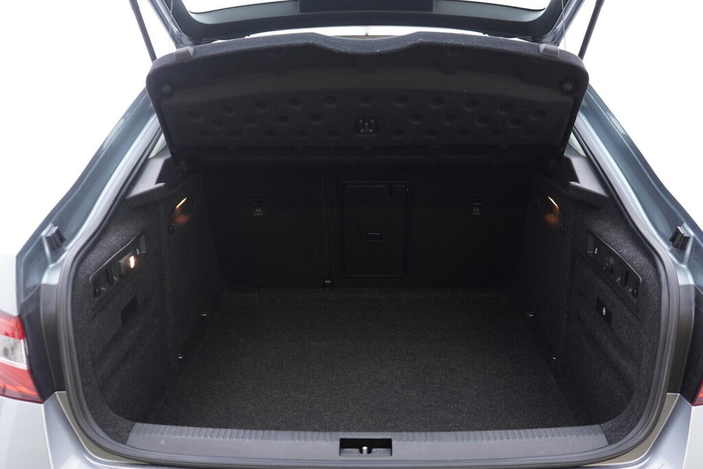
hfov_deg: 53.1
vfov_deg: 36.9
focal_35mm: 36
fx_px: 703
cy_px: 234
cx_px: 352
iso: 320
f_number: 2.8
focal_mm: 24
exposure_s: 1/40
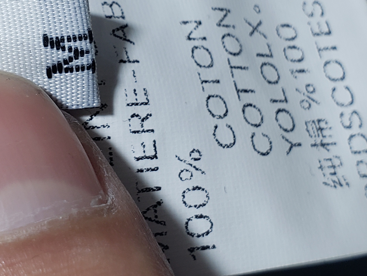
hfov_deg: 23.2
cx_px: 118
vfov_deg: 17.4
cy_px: 44
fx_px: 891
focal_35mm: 84
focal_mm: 4.3
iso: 50
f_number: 2.4
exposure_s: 1/100
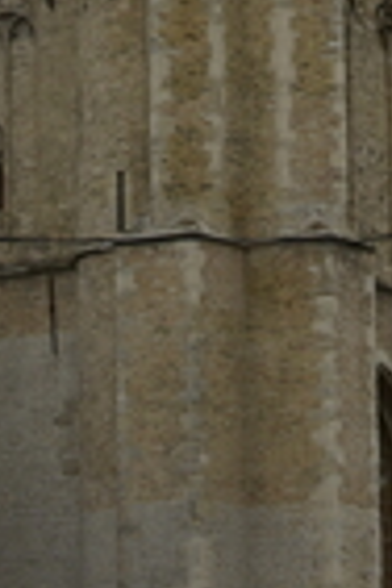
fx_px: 3756
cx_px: 175
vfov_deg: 8.7
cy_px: -400
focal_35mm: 230
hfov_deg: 6.0
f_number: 13
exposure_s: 1/200
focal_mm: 36
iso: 100
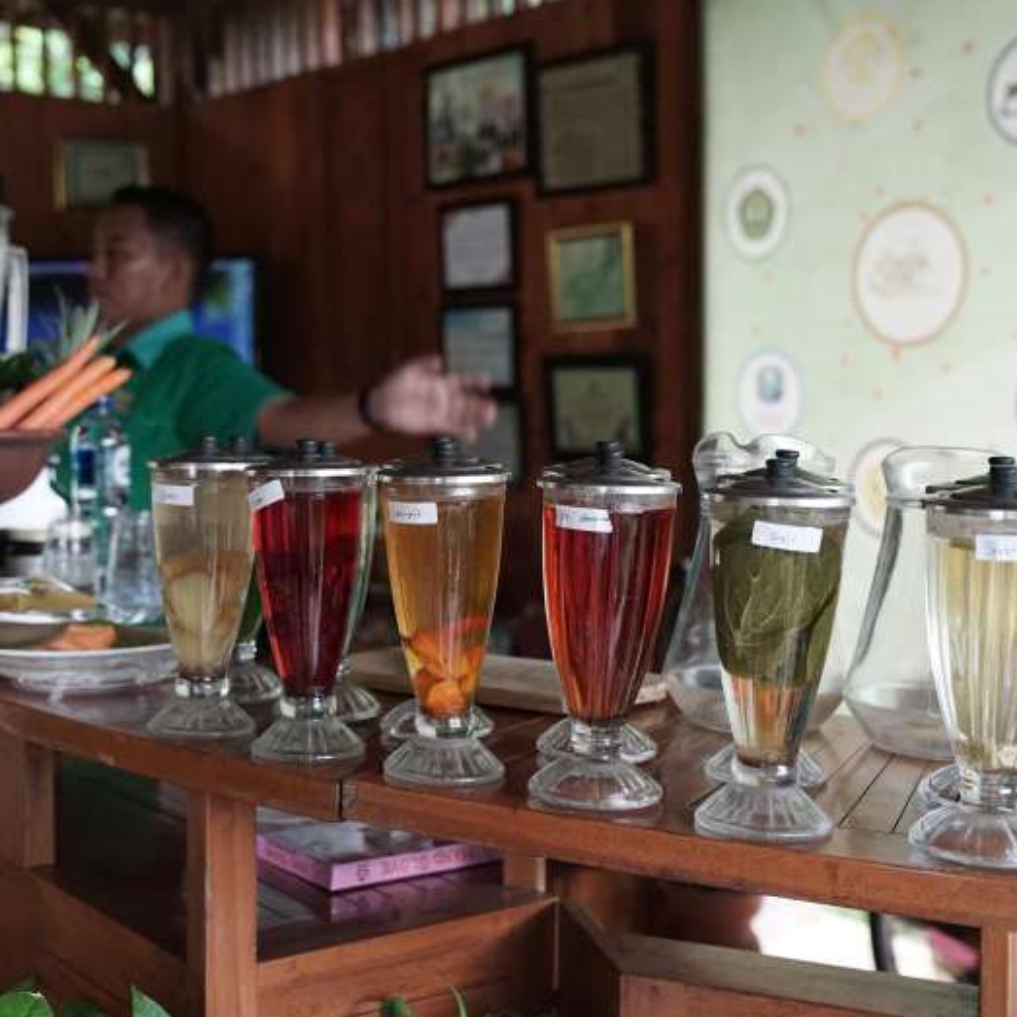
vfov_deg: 32.8
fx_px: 1728
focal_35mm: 52
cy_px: 508
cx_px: 436
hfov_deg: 32.7
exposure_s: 1/125
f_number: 4
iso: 5000
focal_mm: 40
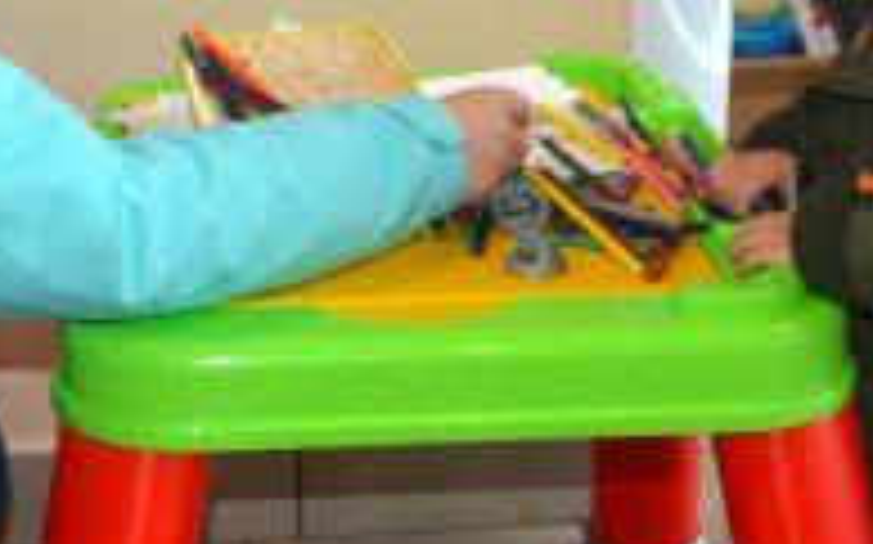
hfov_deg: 24.2
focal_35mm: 85
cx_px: 284
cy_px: 175
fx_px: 2021
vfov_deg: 15.3
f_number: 3.5
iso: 400
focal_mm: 18
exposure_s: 1/80
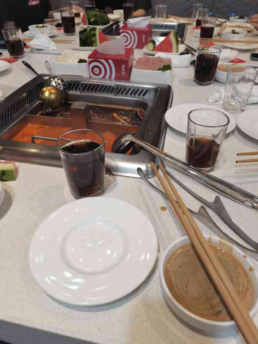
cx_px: 129
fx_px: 258
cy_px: 172
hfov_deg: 53.1
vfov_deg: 67.3
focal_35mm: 26
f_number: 1.8
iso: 320
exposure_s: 1/33.3
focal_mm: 5.58
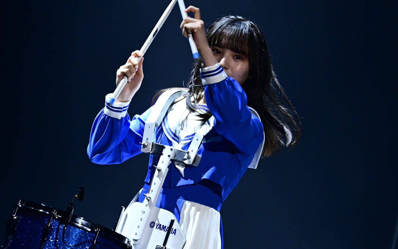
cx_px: 176
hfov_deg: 3.5
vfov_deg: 2.2
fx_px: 6443
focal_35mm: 594
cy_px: 137
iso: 2500
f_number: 6.3
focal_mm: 280
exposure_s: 1/500
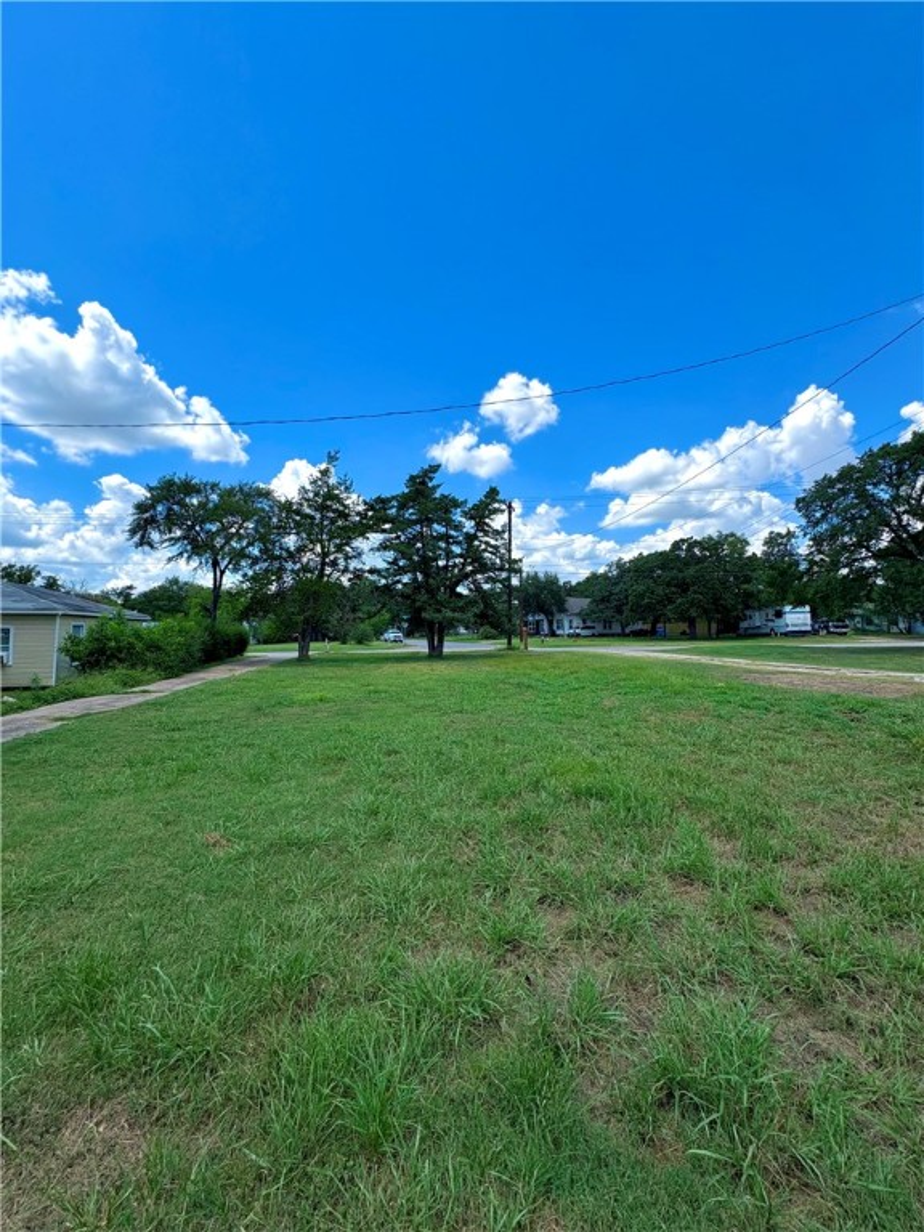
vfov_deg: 102.1
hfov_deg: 85.7
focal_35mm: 14
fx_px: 498
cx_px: 462
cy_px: 616
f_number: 2.2
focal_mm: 2.22
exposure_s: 1/1506
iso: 50
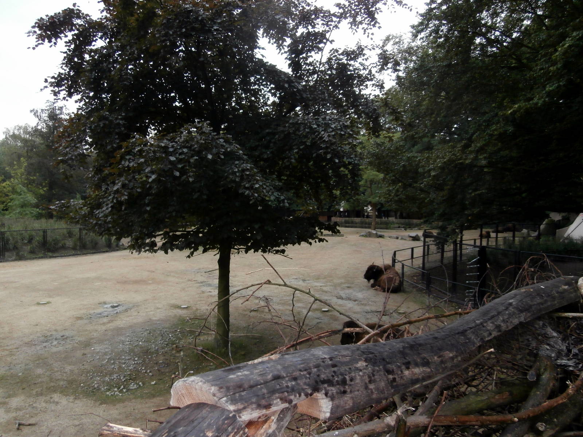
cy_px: 218
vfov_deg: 54.9
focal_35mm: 25
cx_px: 292
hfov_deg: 69.4
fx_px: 421
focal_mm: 4.43
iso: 200
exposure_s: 1/30
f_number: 3.2
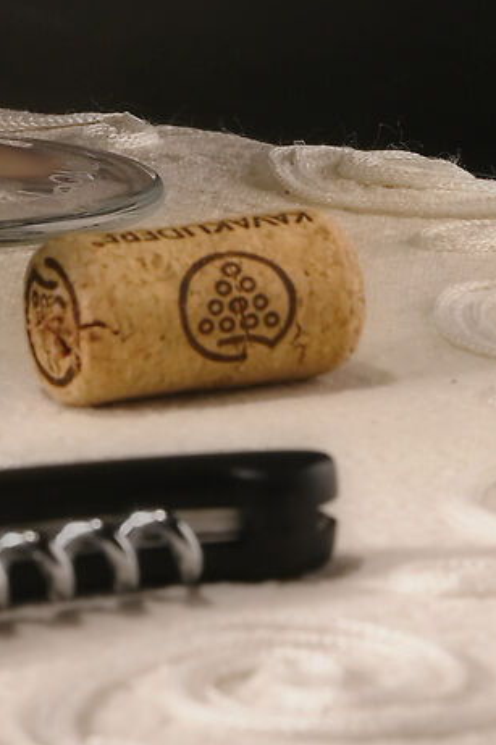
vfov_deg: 7.2
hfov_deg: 4.9
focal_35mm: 281
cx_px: -32
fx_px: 5811
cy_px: -430
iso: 100
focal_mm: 54
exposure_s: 30
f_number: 13
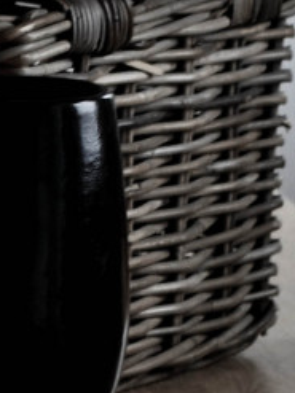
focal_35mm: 445
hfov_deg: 3.3
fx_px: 5061
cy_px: 398
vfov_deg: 4.4
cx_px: -257
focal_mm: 50
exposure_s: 1/40
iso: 200
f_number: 3.2
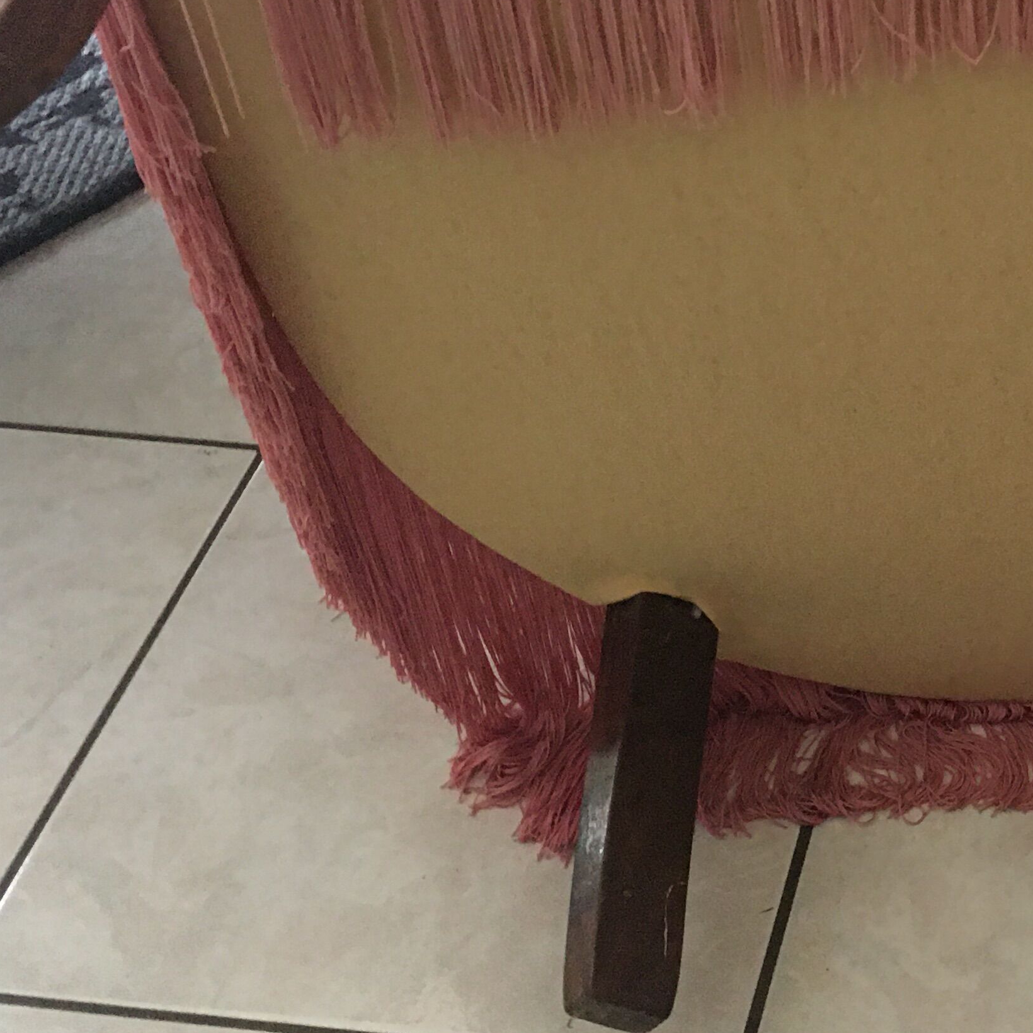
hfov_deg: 25.5
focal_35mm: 63
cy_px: 542
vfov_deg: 27.3
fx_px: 2127
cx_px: 1116
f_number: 2.2
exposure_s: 1/4
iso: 100
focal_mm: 4.15
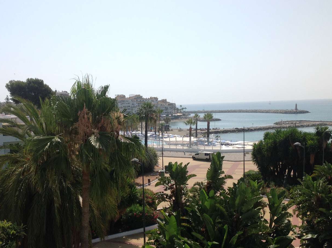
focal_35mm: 43
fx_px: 412
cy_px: 148
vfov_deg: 33.4
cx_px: 157
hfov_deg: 43.9
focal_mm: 4.28
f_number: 2.4
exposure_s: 1/2747
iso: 50
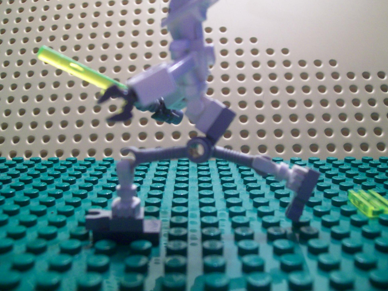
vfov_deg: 37.7
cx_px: 191
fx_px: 426
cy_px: 142
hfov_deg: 49.0
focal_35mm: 38
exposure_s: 1/22.4
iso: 160
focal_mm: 6
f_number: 2.7
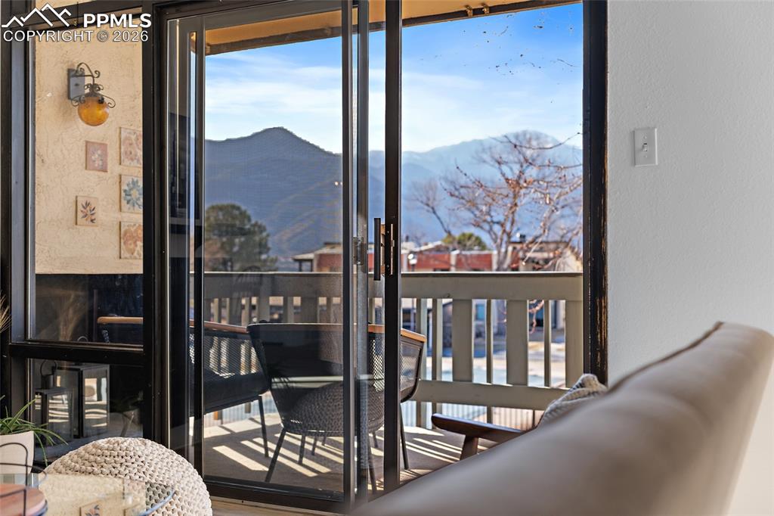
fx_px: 860
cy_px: 258
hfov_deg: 48.5
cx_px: 387
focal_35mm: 40
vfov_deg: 33.4
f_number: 2.8
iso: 100
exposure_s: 1/100
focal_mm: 40
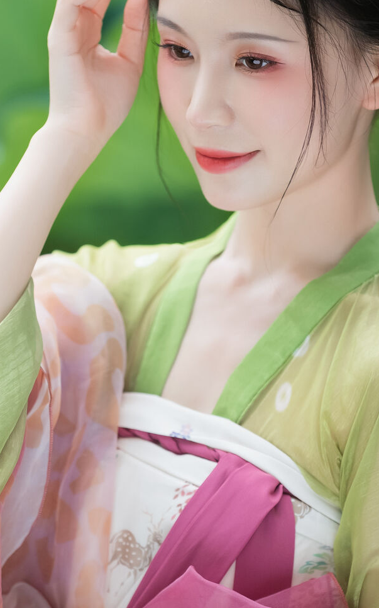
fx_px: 5657
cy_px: 228
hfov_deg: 3.8
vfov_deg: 6.1
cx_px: 163
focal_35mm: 342
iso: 320
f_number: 2.8
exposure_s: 1/800
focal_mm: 180
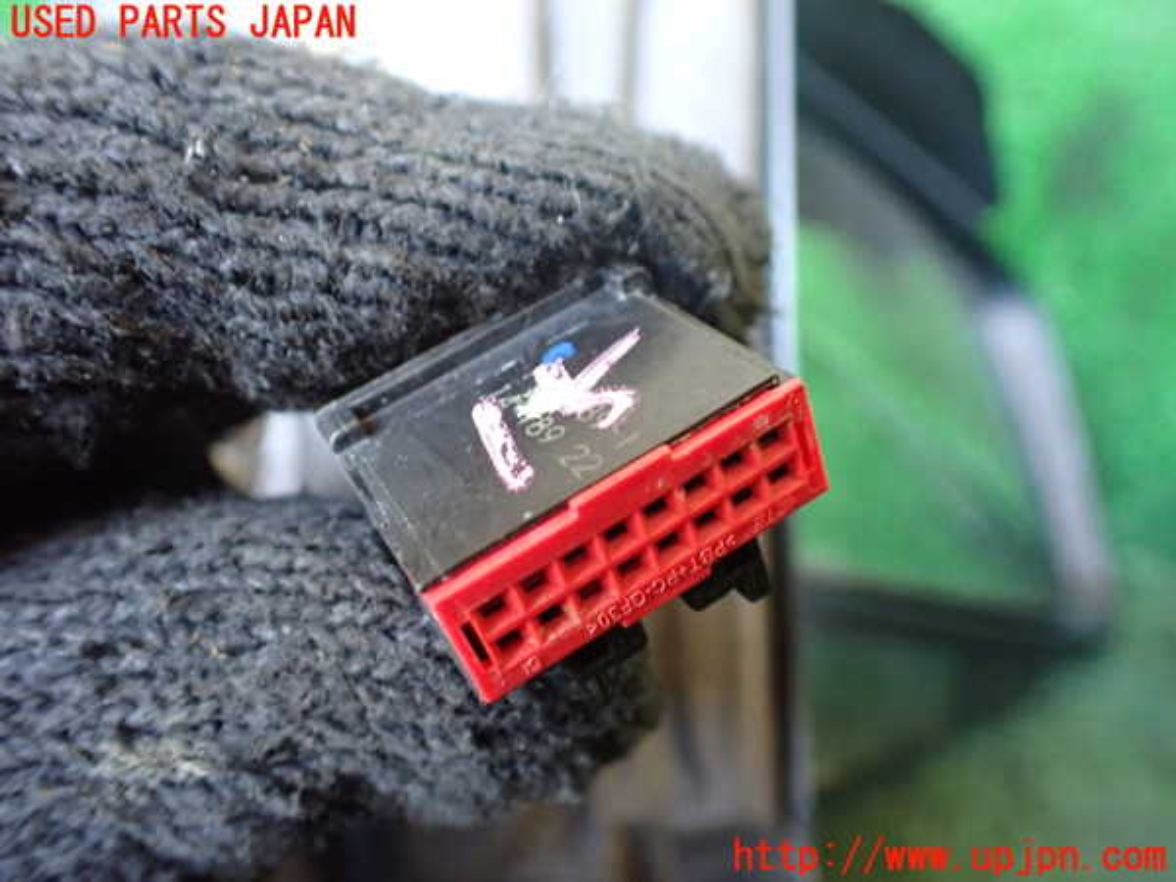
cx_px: 588
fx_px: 1019
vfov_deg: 46.8
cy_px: 441
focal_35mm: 30
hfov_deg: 60.0
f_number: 2.3
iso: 800
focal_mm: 5.4
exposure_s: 1/30
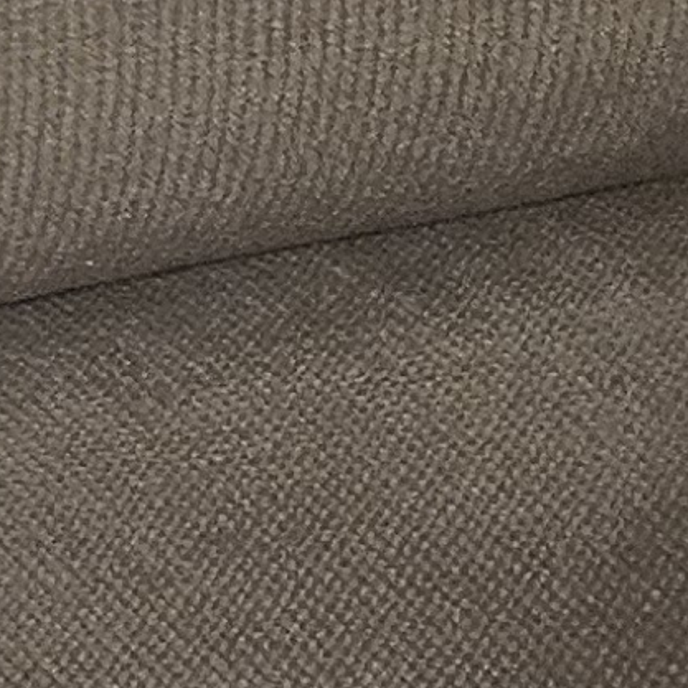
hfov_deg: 6.6
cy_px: -206
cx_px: -2265
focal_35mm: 195
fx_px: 4385
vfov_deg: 8.8
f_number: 1.8
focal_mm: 5.4
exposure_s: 1/25
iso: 1000
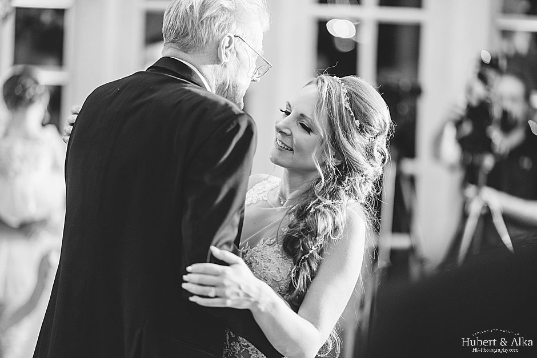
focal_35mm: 105
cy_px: 179
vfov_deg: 13.0
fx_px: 1566
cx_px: 268
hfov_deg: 19.5
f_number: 1.4
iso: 500
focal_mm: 105
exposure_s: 1/125
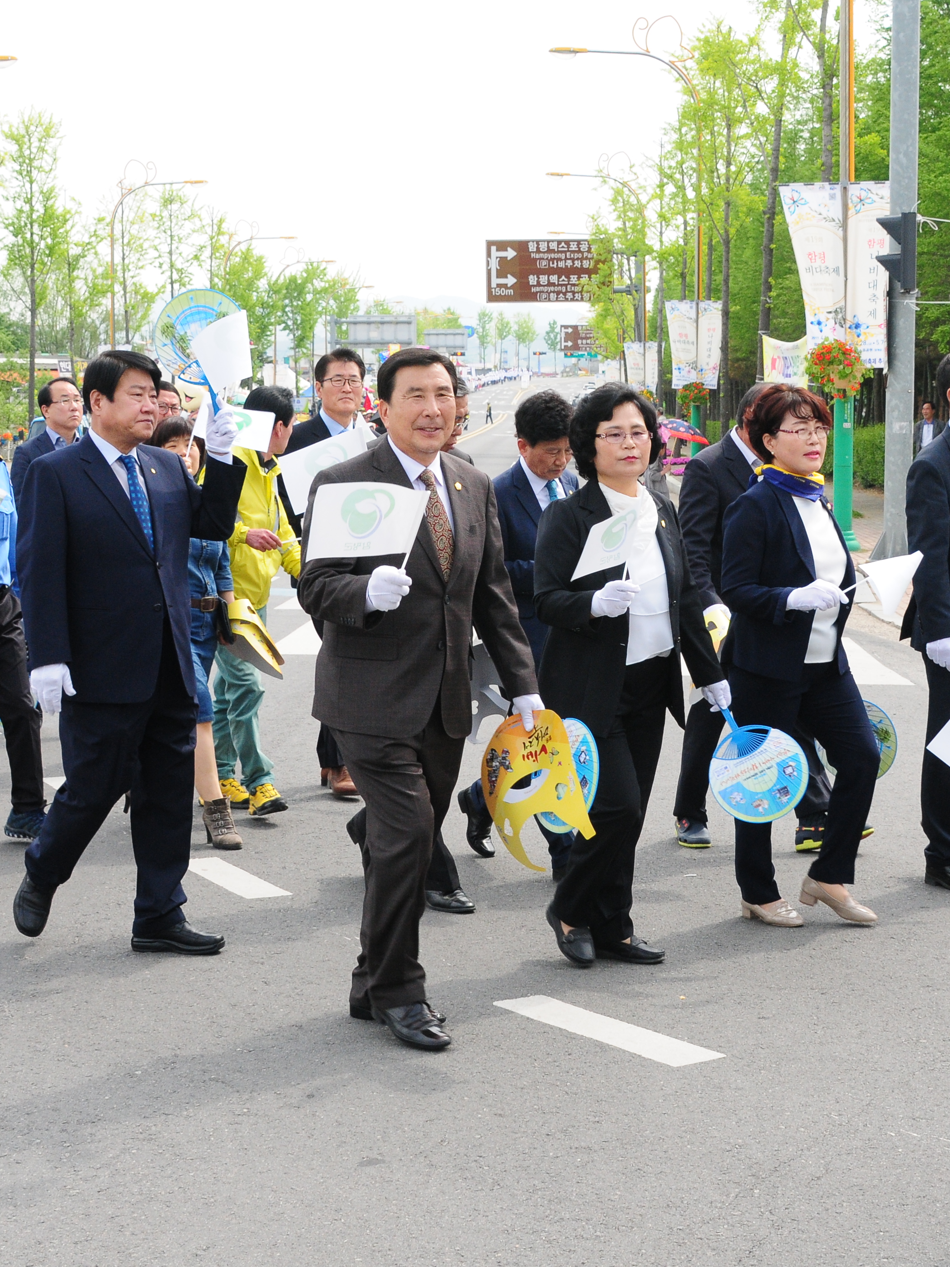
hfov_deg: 23.6
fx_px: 2269
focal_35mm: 62
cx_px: 586
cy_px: 646
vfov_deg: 31.2
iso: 640
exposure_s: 1/320
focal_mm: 28
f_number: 9
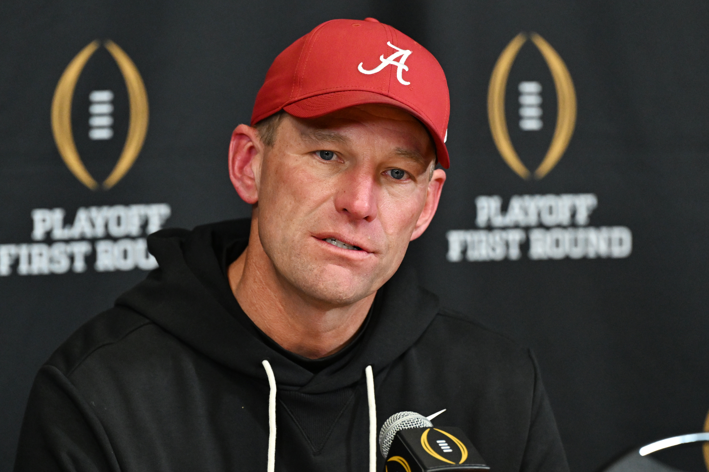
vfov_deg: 4.6
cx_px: 354
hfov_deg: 6.9
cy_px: 236
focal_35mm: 300
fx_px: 5907
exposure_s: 1/500
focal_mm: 200
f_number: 3.5
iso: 4000
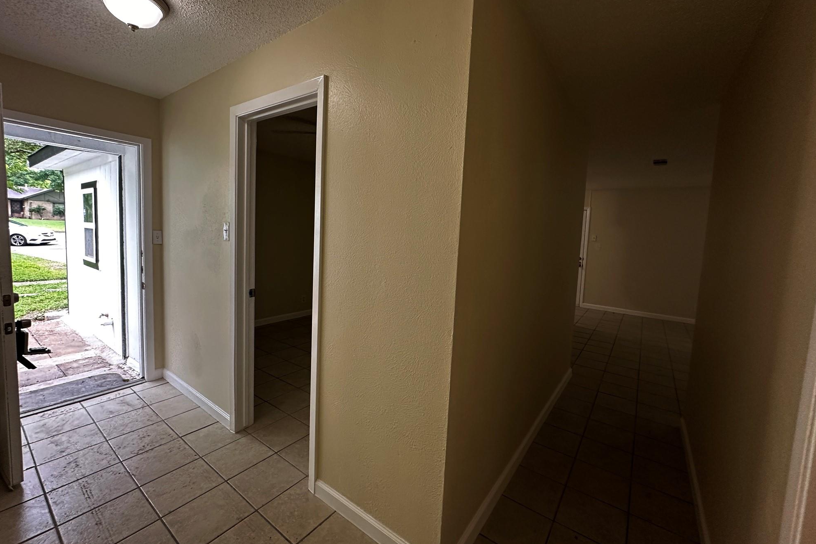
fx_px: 340
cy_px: 260
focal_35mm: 15
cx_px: 405
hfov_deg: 100.4
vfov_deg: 77.3
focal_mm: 2.22
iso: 200
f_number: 2.2
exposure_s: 1/60
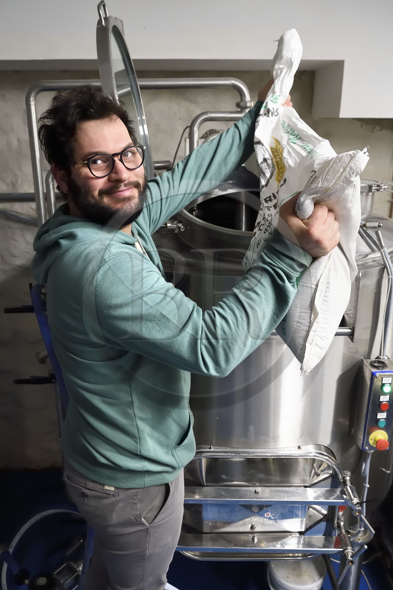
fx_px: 475
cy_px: 295
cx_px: 196
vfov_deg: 63.7
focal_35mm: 29
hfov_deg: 45.0
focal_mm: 29
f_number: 7.1
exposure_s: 1/20
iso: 1600
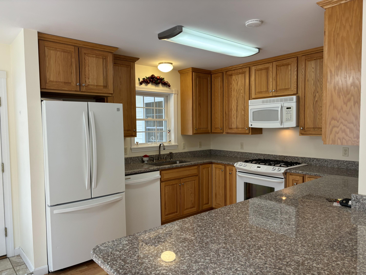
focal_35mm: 26
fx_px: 275
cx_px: 183
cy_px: 138
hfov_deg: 67.3
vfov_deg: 53.1
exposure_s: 1/120
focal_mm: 5.96
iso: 80
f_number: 1.6
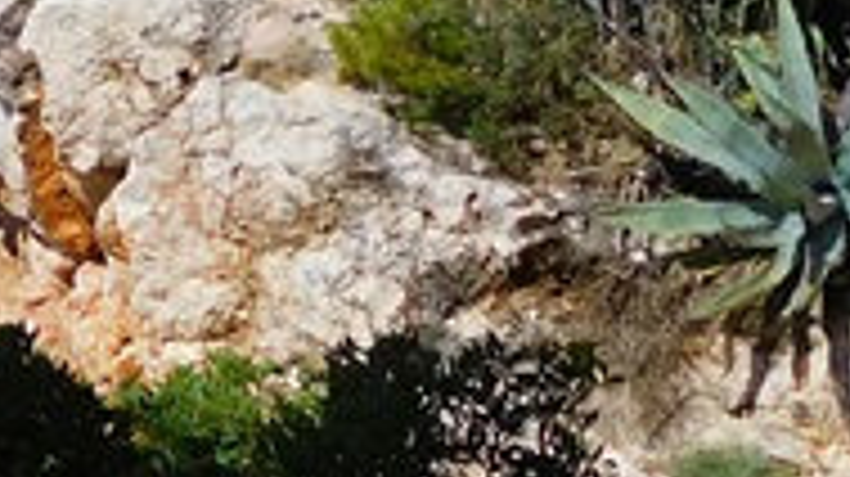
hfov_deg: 10.3
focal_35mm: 189
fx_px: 4257
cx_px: -971
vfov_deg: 6.3
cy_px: -374
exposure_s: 1/400
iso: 125
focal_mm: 5.7
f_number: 7.2
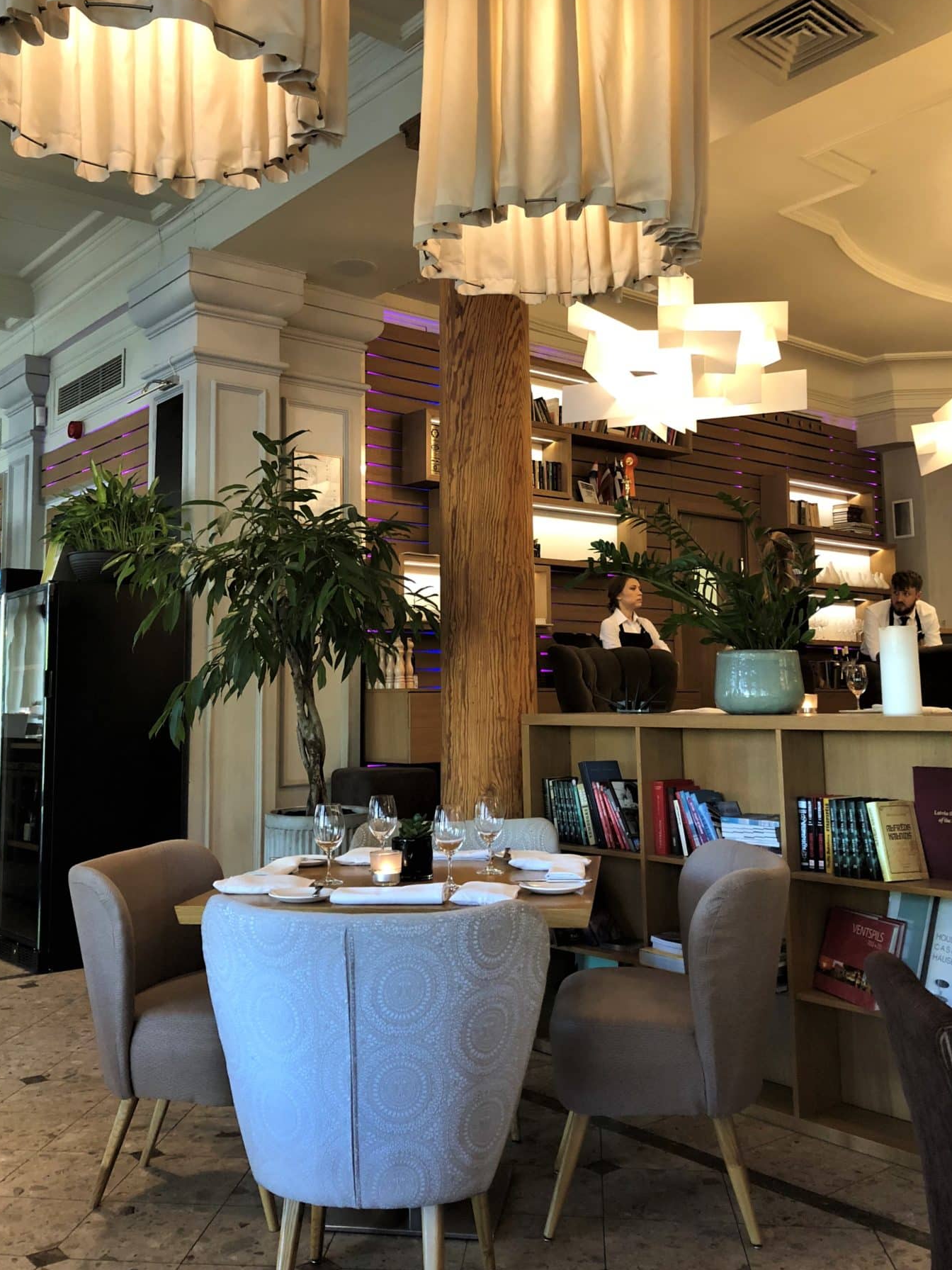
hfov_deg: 46.8
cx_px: 455
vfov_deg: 60.0
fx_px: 1100
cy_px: 625
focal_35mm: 30
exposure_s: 1/17
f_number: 1.8
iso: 80
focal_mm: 3.99
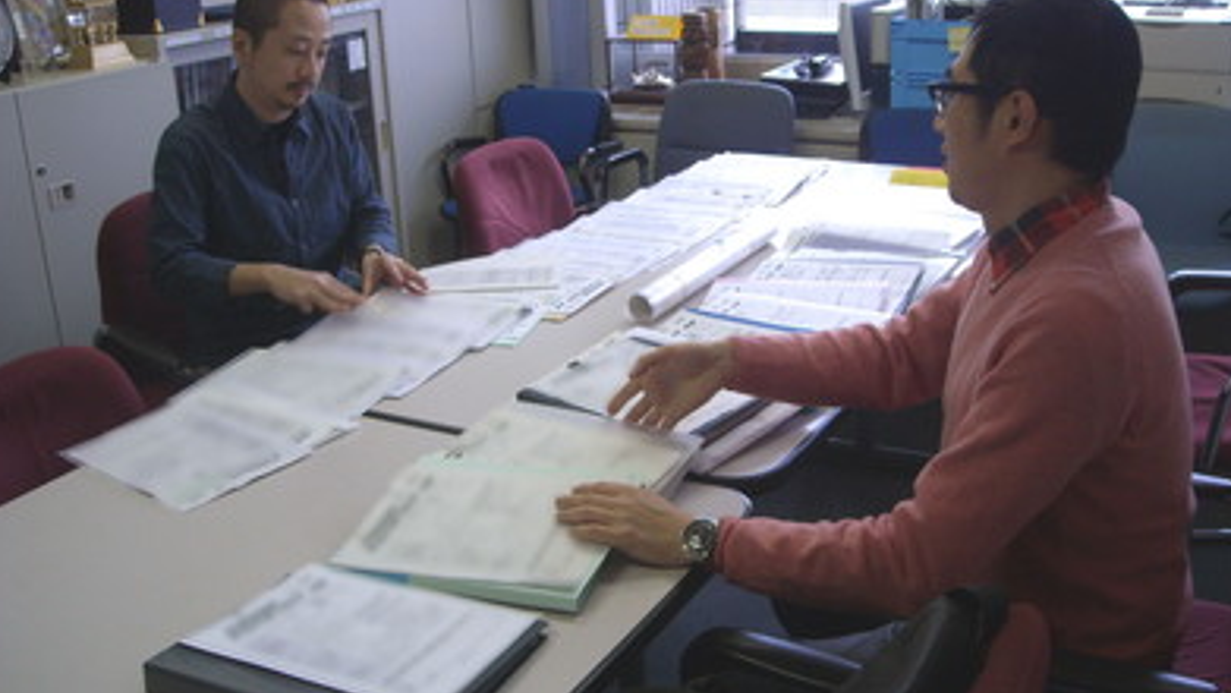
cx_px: 614
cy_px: 315
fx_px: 1273
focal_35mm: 39
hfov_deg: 51.6
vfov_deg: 30.4
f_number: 2.8
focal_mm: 5.7
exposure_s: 1/60
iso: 124
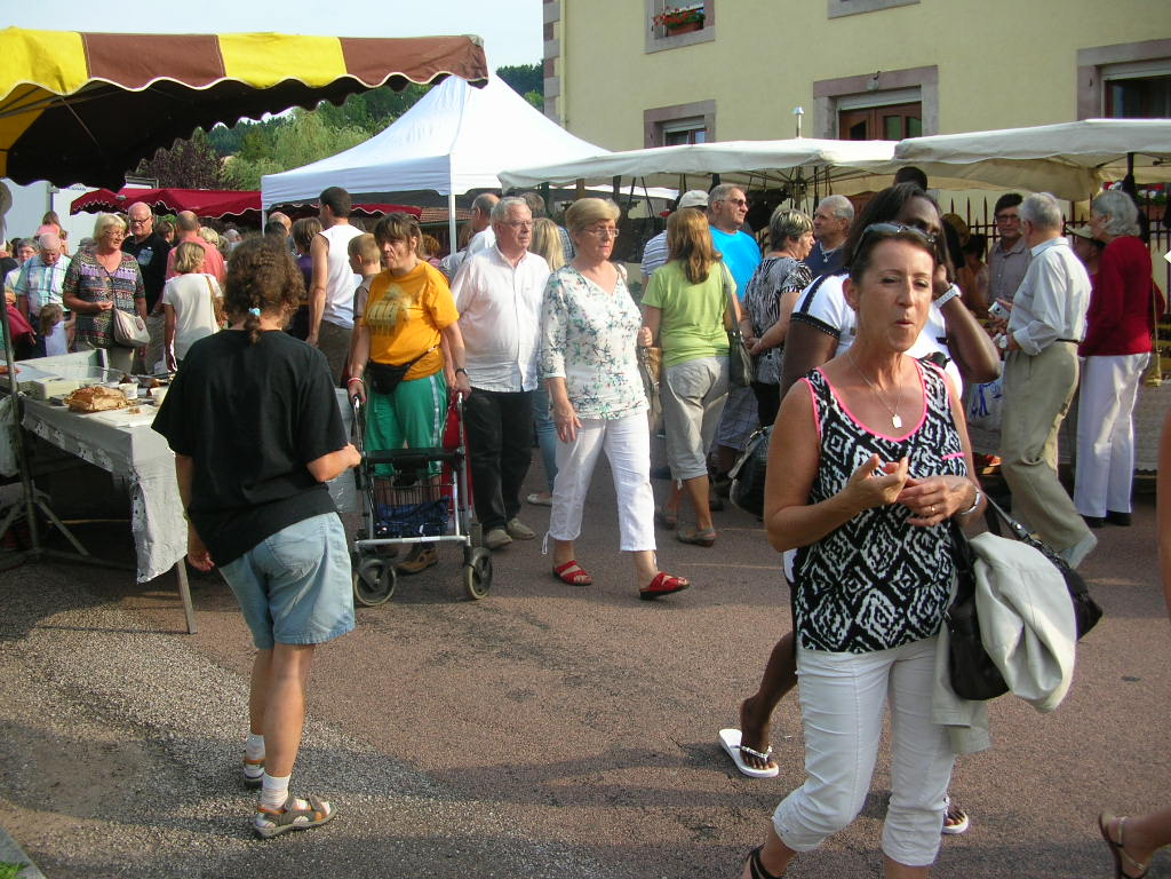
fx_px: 1184
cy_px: 440
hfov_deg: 52.6
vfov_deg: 40.7
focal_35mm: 35
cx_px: 586
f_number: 2.8
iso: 50
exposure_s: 1/412
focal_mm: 5.8
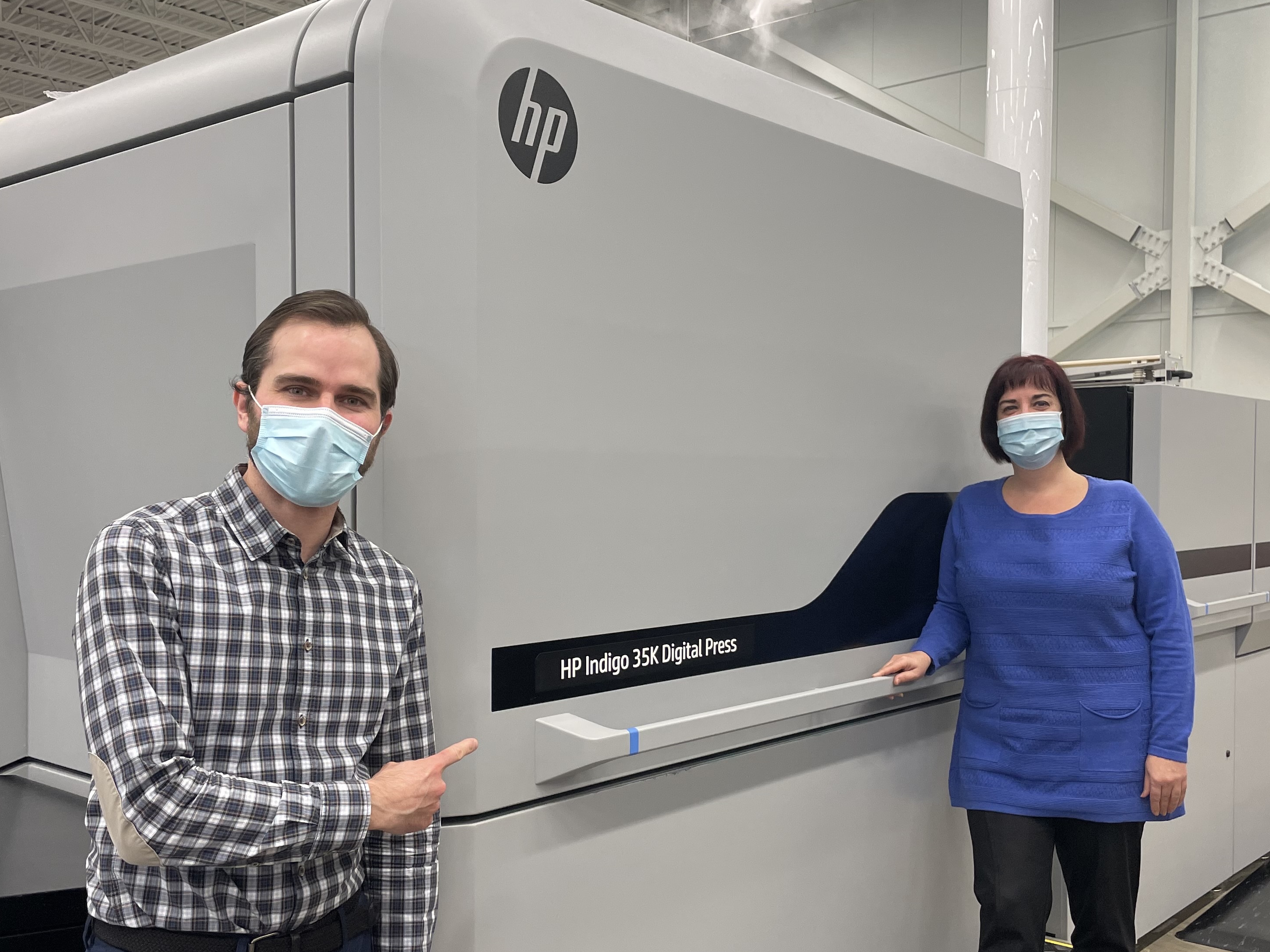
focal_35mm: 36
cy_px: 522
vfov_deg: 39.6
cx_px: 616
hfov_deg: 51.3
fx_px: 1321
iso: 125
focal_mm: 4.2
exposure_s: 1/121
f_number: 1.6
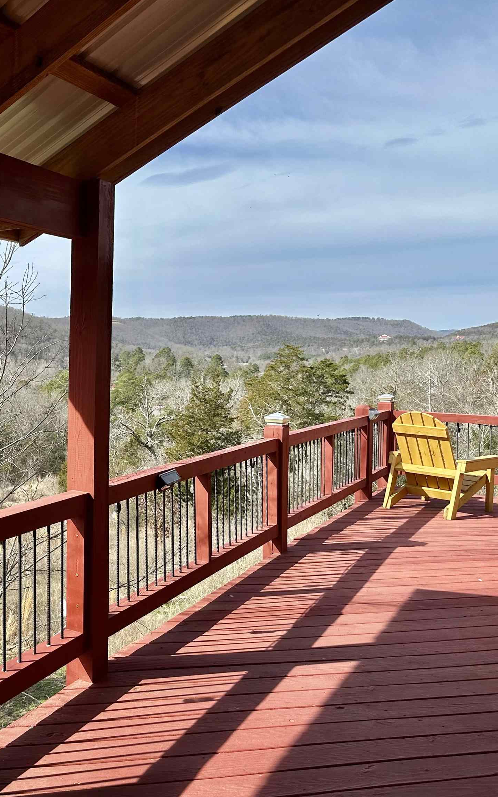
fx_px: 738
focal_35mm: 34
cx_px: 32
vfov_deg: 56.7
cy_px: 398
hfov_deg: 34.7
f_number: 1.78
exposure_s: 1/3597
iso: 80
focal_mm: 6.86
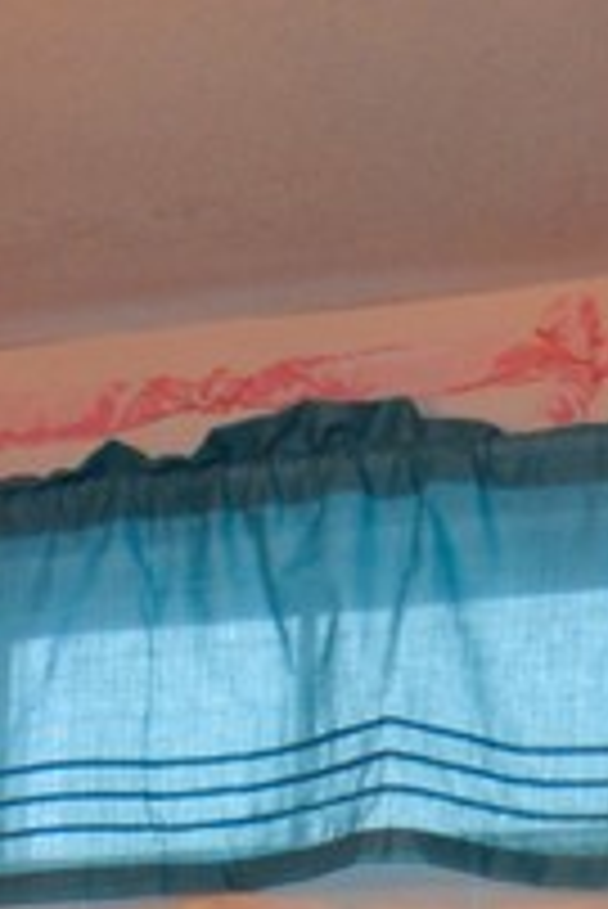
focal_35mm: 145
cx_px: -392
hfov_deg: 9.2
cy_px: 2362
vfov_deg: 11.2
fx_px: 3667
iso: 400
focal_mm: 18
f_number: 3.5
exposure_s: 1/60
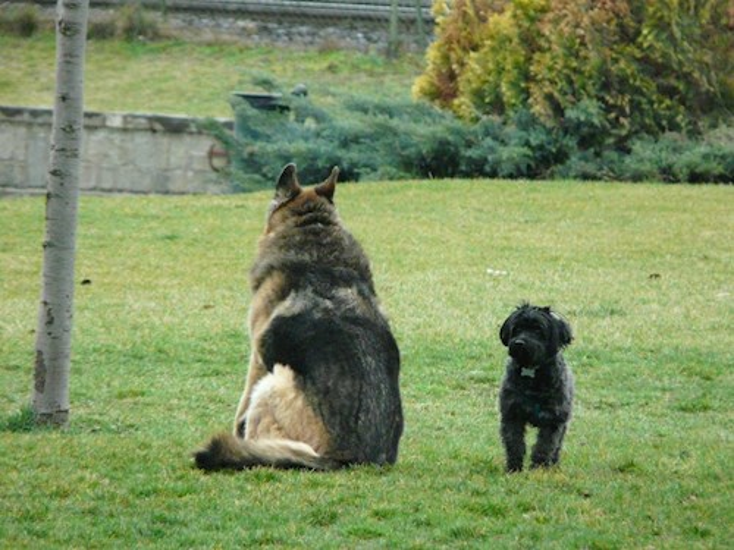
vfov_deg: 3.0
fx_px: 10687
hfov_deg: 3.9
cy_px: 275
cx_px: 367
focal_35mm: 504
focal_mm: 82.8
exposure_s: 1/400
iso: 800
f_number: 4.2
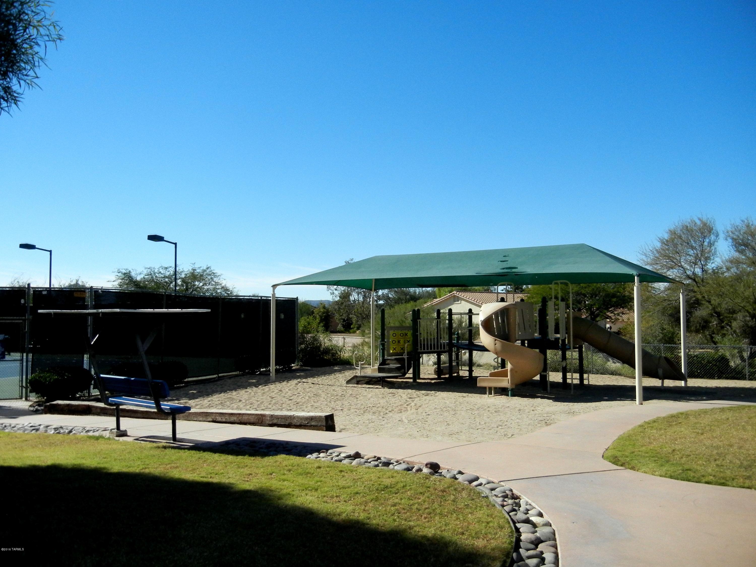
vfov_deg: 46.8
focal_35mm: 30
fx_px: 655
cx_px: 378
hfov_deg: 60.0
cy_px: 284
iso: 400
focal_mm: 5.4
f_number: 7
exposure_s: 1/1174
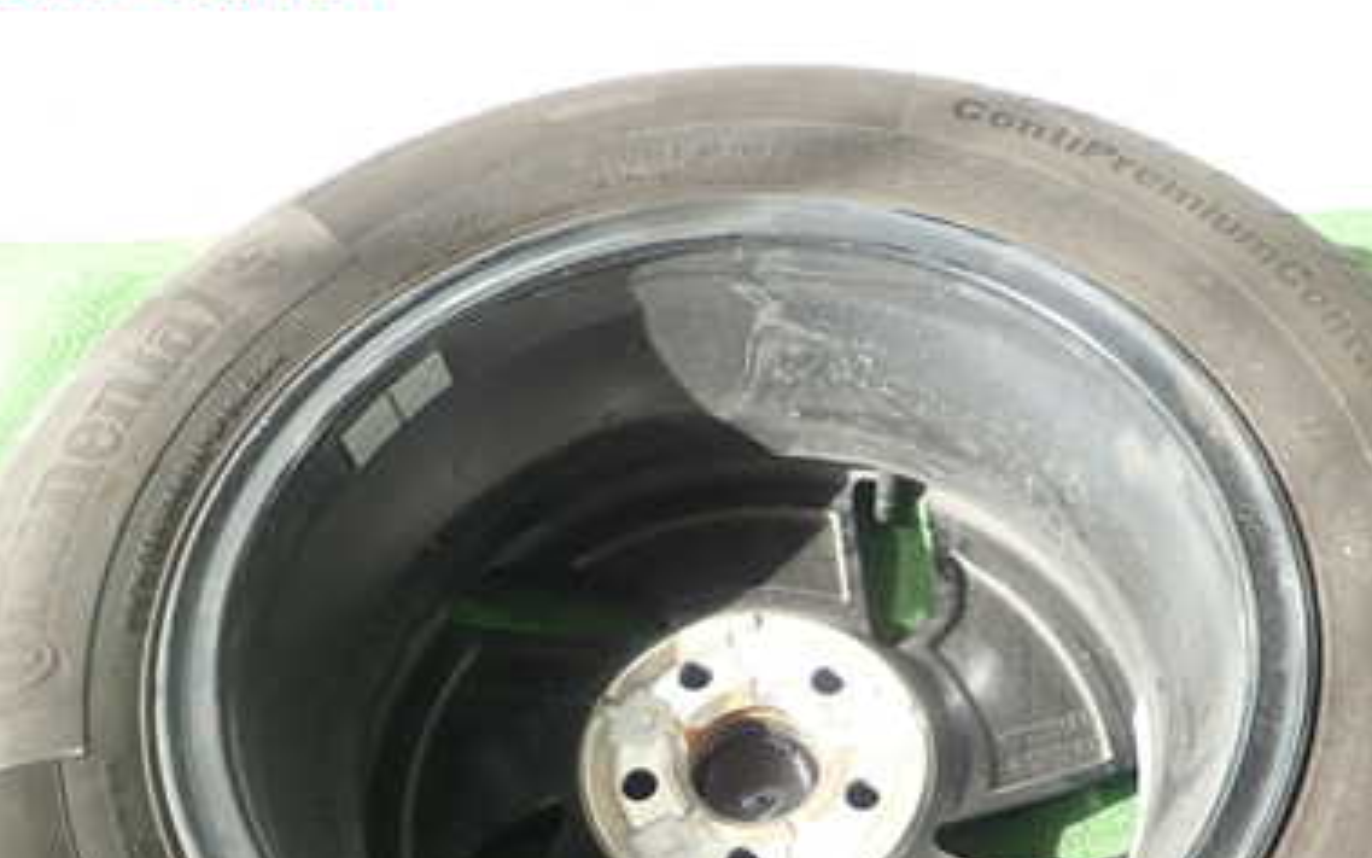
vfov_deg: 29.5
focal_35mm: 42
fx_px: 1571
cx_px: 786
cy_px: 739
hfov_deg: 47.0
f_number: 2
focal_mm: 4.5
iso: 100
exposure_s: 1/80
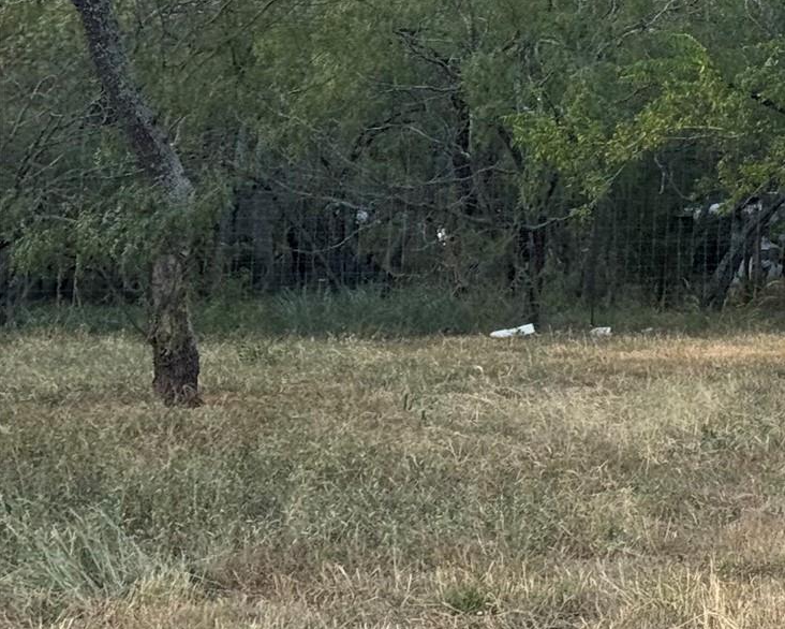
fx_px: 3044
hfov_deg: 14.0
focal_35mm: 131
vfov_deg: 11.7
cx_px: 1096
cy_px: 117
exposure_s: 1/1114
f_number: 1.78
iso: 64
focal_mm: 6.76
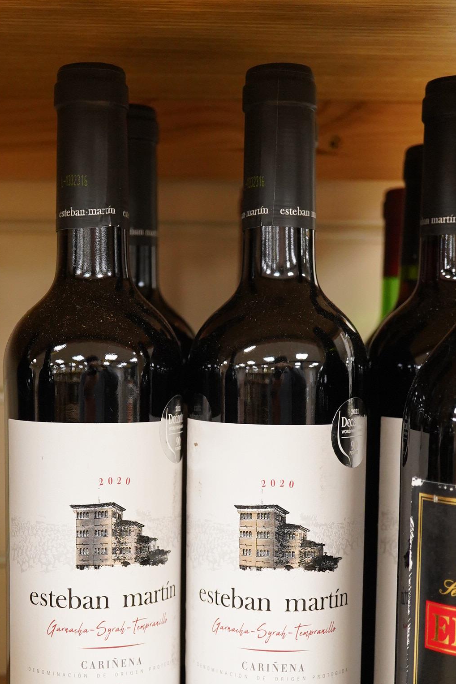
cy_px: 438
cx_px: 180
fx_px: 1102
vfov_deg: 34.3
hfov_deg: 23.3
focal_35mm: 58
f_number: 3.5
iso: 2500
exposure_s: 1/160
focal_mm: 30
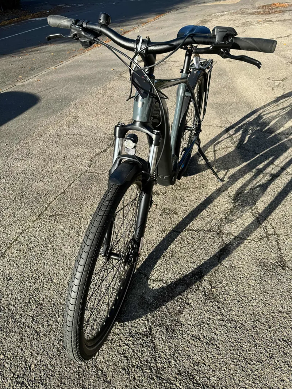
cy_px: 194
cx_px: 146
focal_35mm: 24
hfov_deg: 56.8
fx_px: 270
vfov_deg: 71.6
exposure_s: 1/1818
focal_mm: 6.86
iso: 80
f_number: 1.78
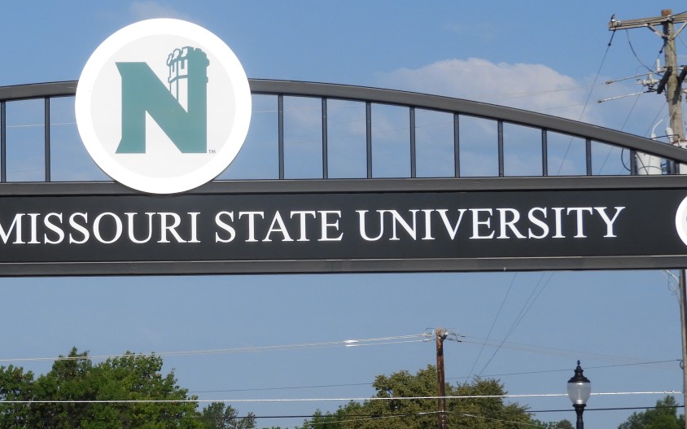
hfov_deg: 11.0
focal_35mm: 190
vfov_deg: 6.9
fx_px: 3556
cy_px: 240
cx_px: 183
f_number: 4.8
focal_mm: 18.8
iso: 100
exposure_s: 1/1000
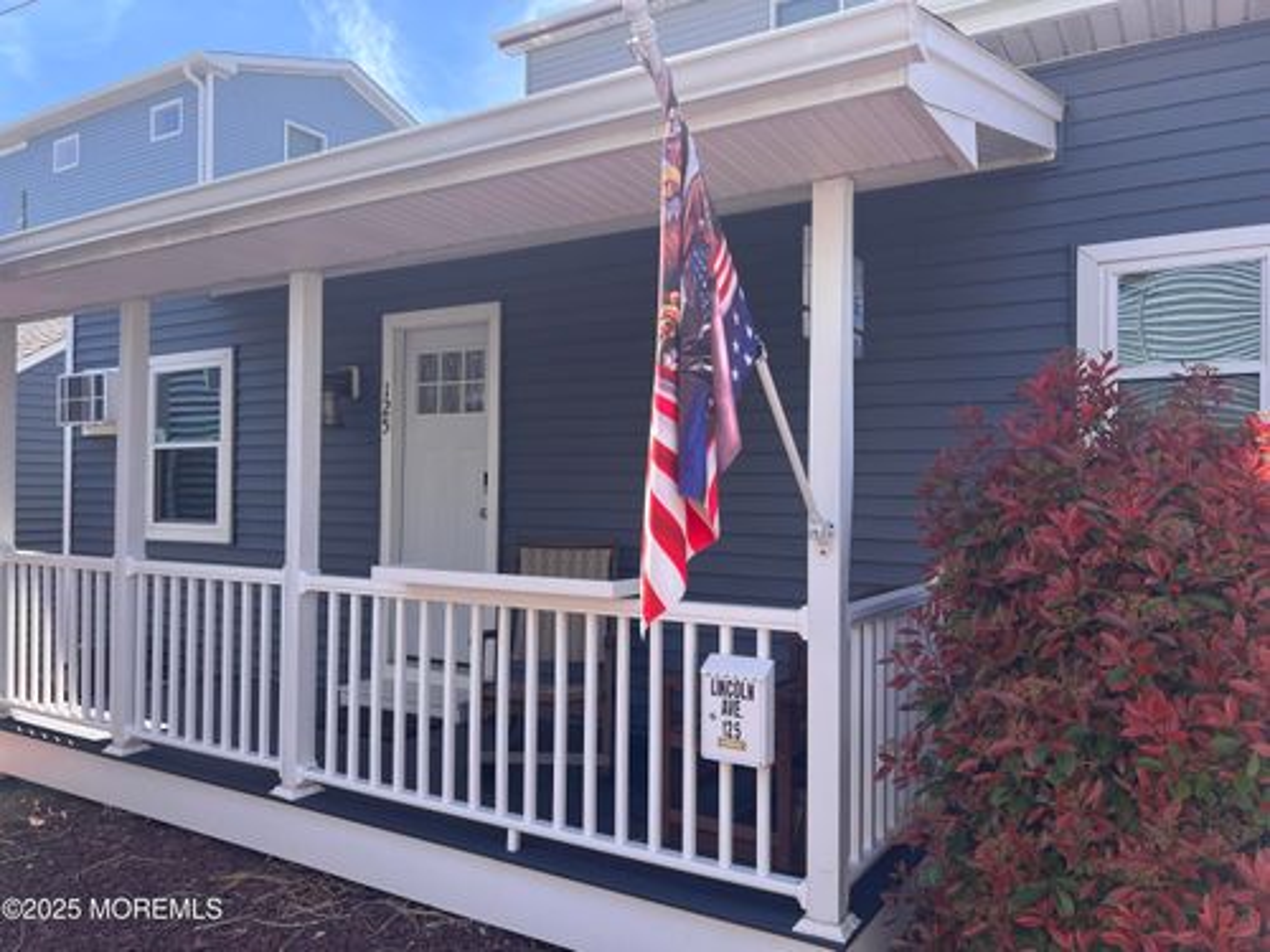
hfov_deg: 67.3
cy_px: 476
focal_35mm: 26
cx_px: 635
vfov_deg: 53.1
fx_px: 954
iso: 50
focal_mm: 5.7
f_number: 1.5
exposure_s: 1/1266
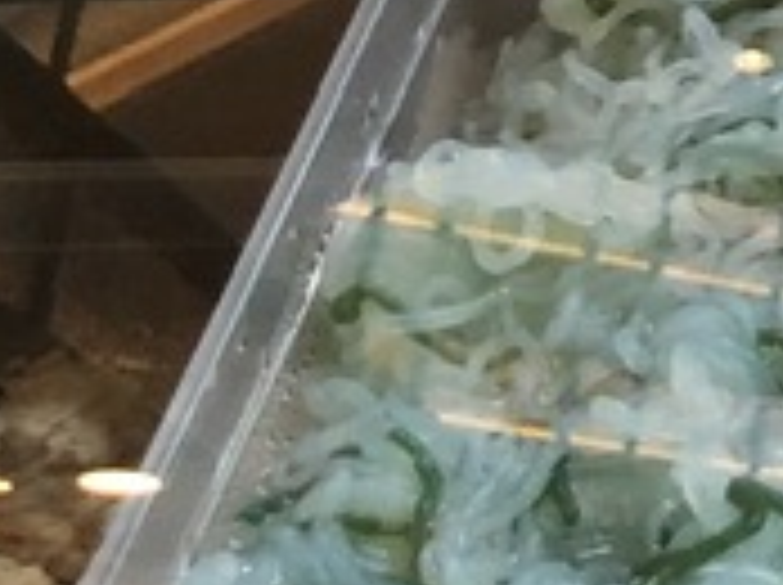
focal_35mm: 206
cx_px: 2241
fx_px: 4653
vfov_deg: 6.8
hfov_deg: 8.3
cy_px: -842
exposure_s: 1/30
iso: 25
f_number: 1.8
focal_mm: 3.99
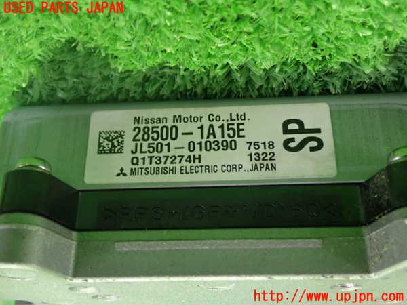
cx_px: 204
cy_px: 152
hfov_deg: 42.9
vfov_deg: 32.9
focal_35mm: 44
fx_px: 517
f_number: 2.9
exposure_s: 1/15
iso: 800
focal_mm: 7.84
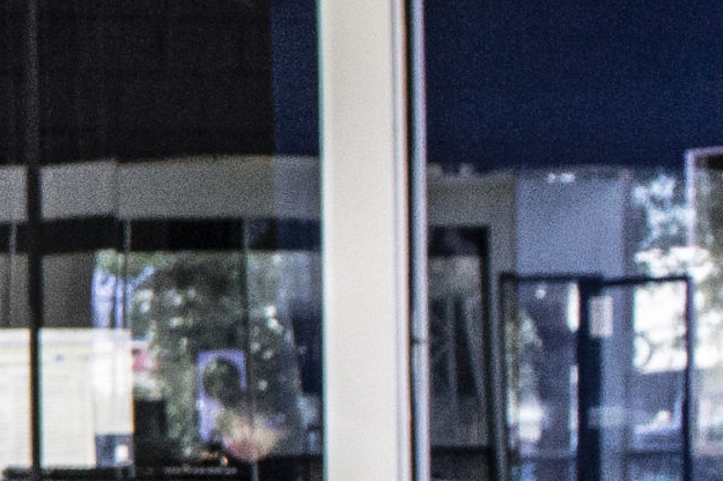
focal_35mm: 166
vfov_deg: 8.2
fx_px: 3332
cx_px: -1013
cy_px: 533
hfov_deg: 10.6
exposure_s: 1/15
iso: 450
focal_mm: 18
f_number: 6.3
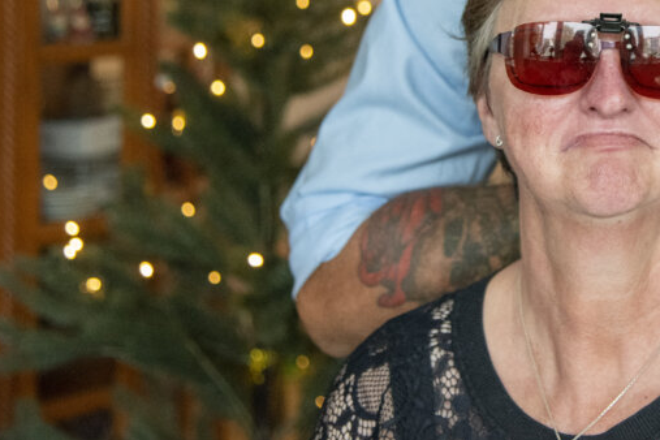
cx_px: 556
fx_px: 1778
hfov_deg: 20.7
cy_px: 18
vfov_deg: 13.9
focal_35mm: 97
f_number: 4
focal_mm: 48
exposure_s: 1/320
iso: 3200
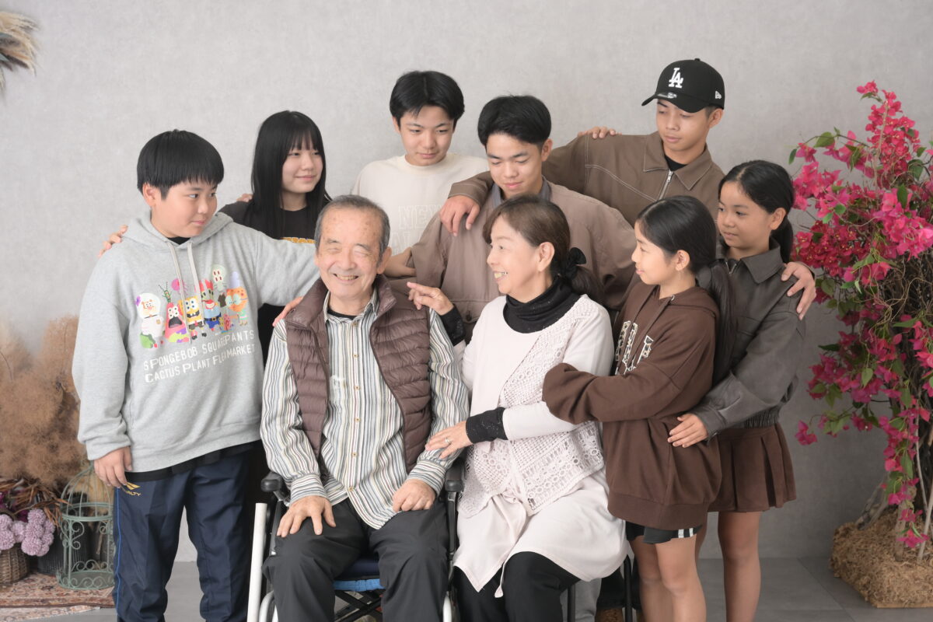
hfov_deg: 40.3
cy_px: 311
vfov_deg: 27.5
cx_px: 466
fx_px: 1270
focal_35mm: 49
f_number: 7.1
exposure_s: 1/160
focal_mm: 49
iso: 1000
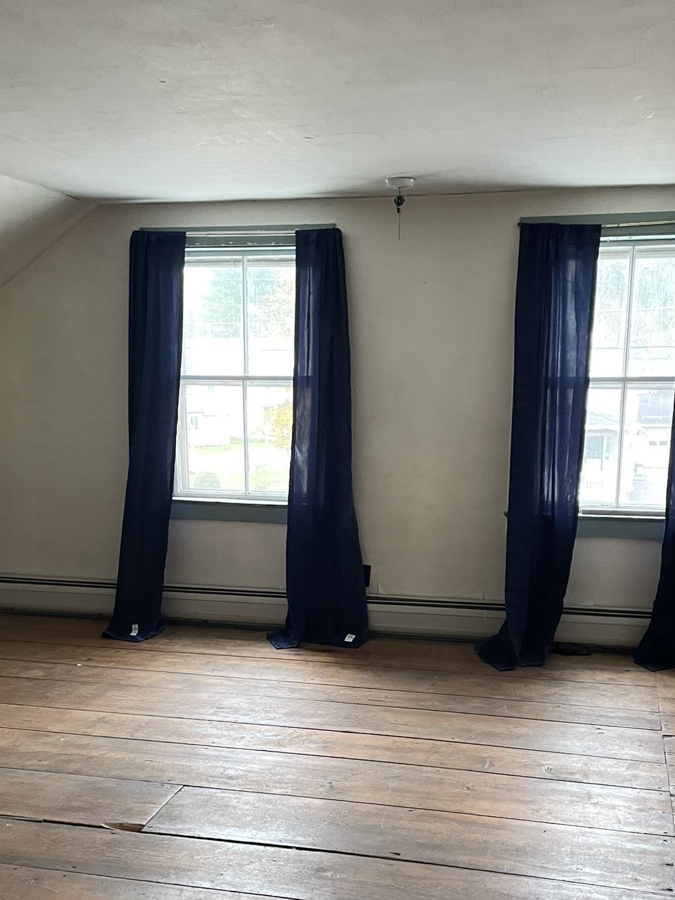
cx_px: 342
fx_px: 988
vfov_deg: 48.5
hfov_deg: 37.7
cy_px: 568
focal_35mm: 38
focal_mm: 4.2
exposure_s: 1/60
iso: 500
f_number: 1.6
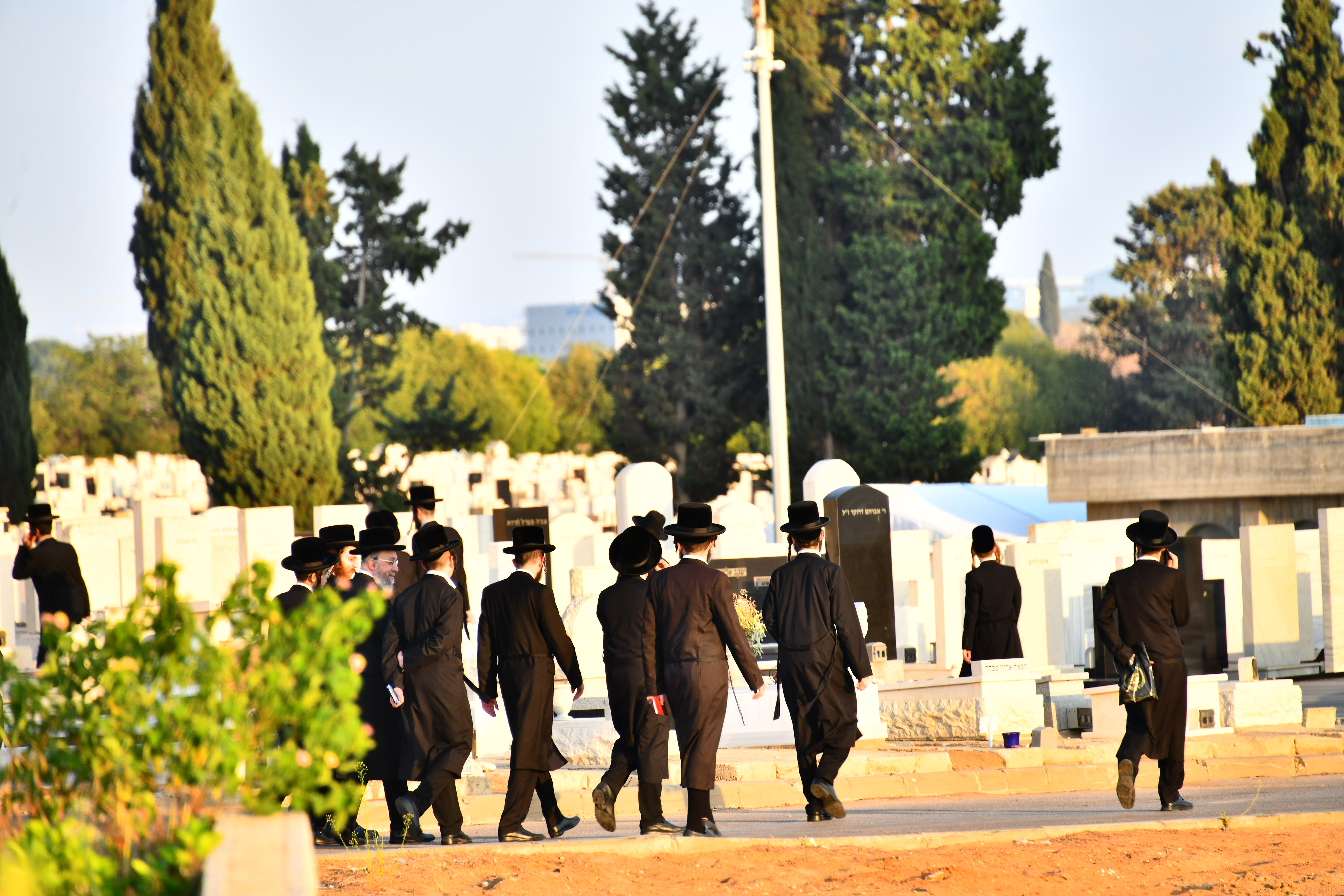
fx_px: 11199
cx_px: 672
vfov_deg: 4.6
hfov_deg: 6.9
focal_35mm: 300
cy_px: 448
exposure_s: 1/200
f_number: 6.3
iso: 320
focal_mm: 300
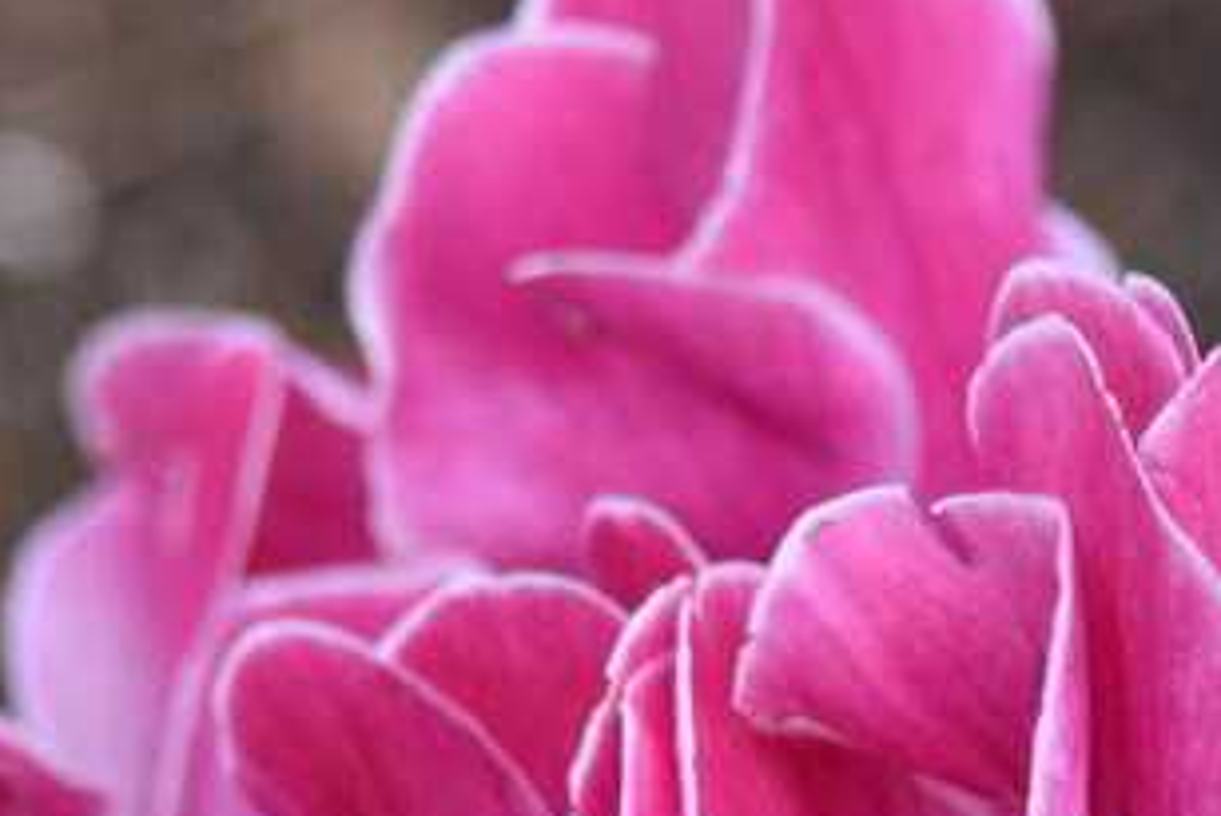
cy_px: 410
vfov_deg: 1.7
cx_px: 501
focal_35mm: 793
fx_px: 26907
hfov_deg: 2.6
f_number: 5.6
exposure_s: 1/400
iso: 2200
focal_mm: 190
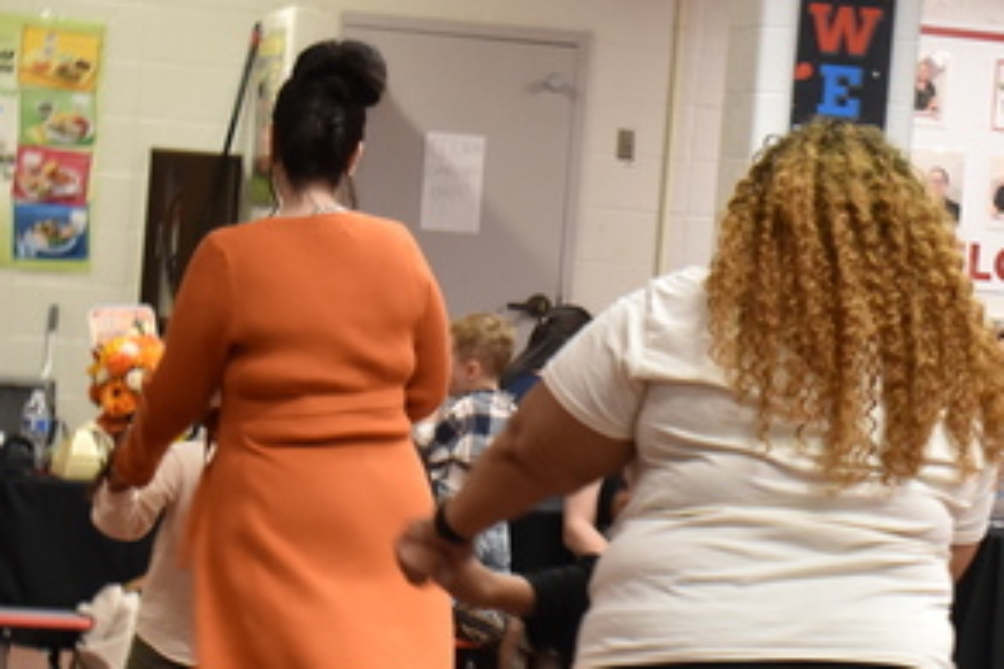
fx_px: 4026
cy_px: 469
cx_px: 997
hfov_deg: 14.0
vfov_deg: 9.5
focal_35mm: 144
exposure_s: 1/60
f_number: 7.1
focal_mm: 35
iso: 1250
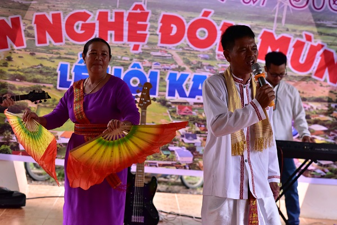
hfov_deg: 23.9
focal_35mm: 85
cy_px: 112
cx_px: 168
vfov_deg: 16.1
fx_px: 796
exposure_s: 1/4000
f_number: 4
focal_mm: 85
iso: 3200
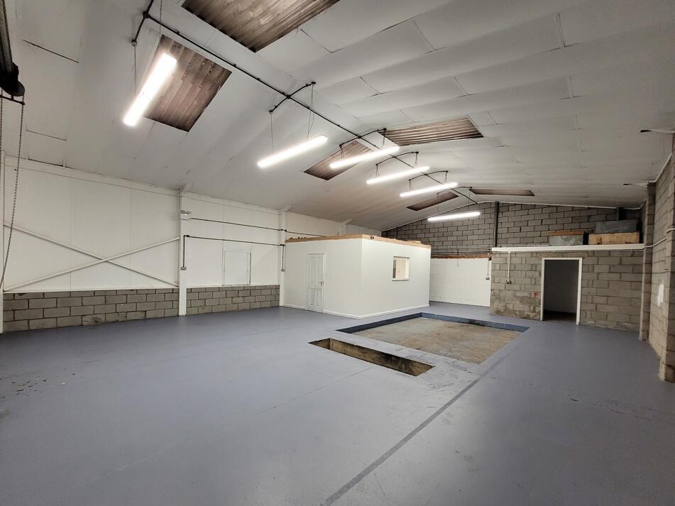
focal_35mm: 14
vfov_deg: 85.6
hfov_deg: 101.9
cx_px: 312
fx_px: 273
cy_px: 269
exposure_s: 1/50
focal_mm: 1.74
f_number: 2.2
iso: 250
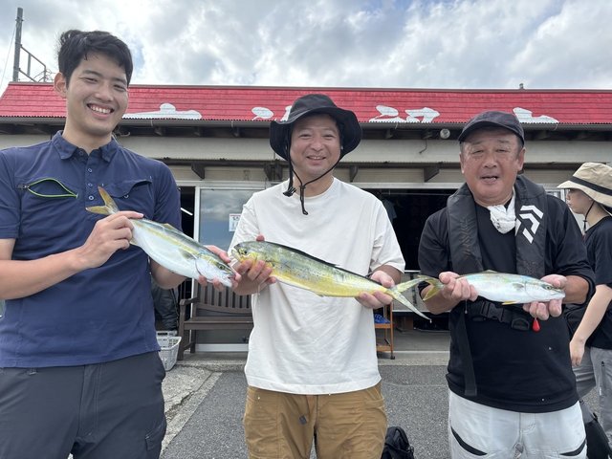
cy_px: 230
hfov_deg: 67.3
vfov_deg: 53.1
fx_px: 460
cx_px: 306
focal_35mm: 26
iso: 50
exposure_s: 1/1027
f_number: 1.6
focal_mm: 5.96
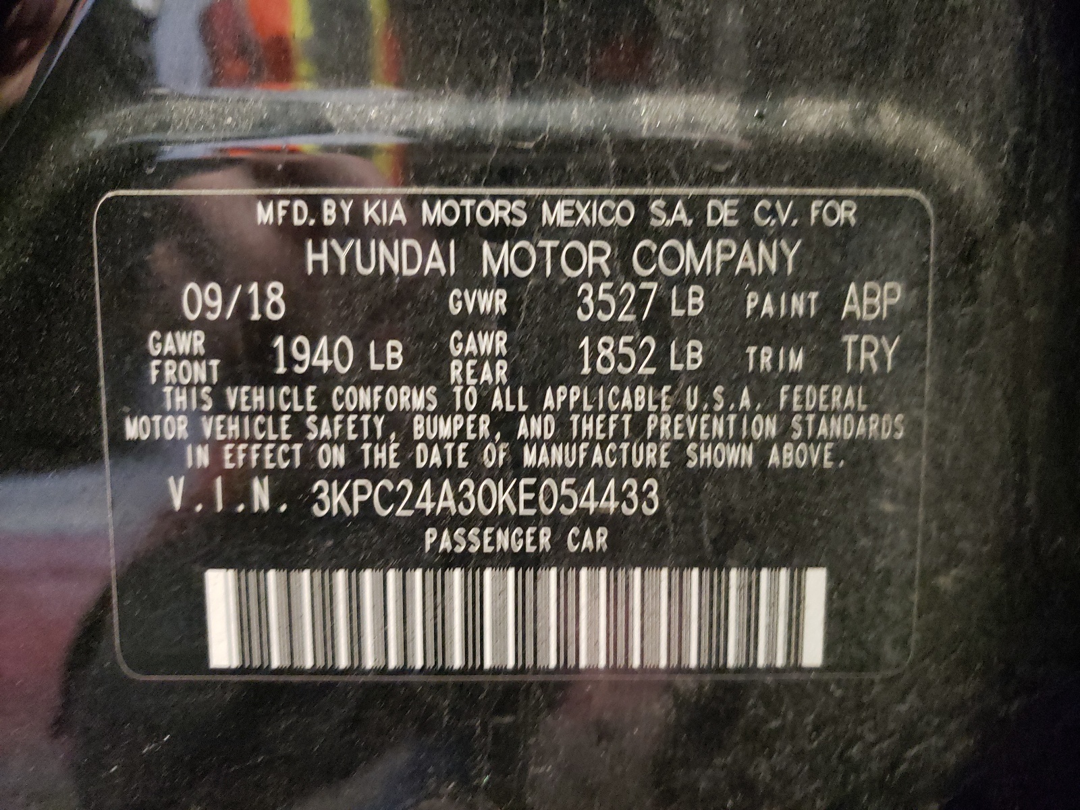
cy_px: 405
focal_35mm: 26
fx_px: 811
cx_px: 540
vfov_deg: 53.1
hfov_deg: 67.3
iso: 712
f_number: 1.5
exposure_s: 1/24
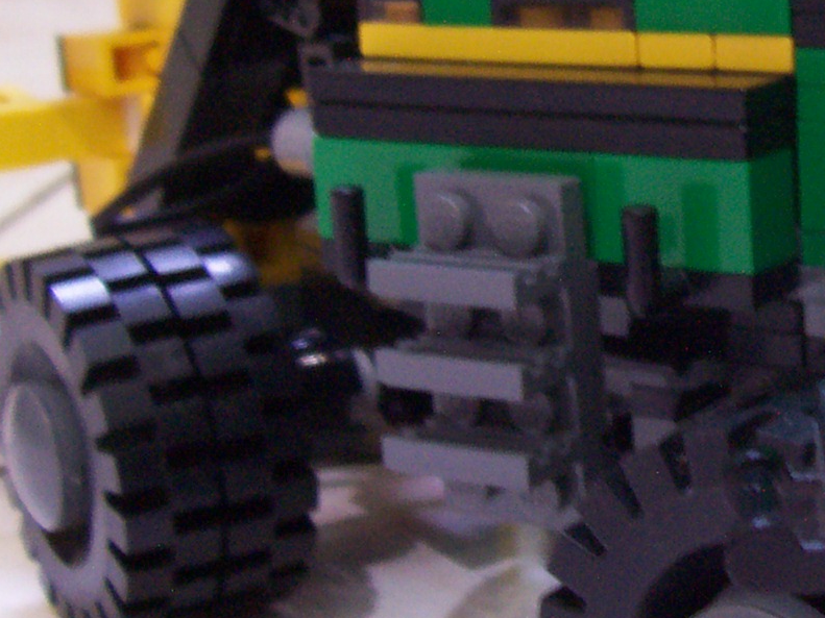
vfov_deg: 14.9
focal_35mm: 99
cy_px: 156
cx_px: 883
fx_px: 2359
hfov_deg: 19.1
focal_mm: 5.6
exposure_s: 1/2.83
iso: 160
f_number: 2.7
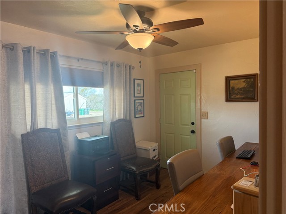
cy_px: 107
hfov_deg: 71.6
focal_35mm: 24
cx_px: 143
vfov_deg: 56.8
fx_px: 198
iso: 250
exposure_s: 1/120
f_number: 1.78
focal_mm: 6.76
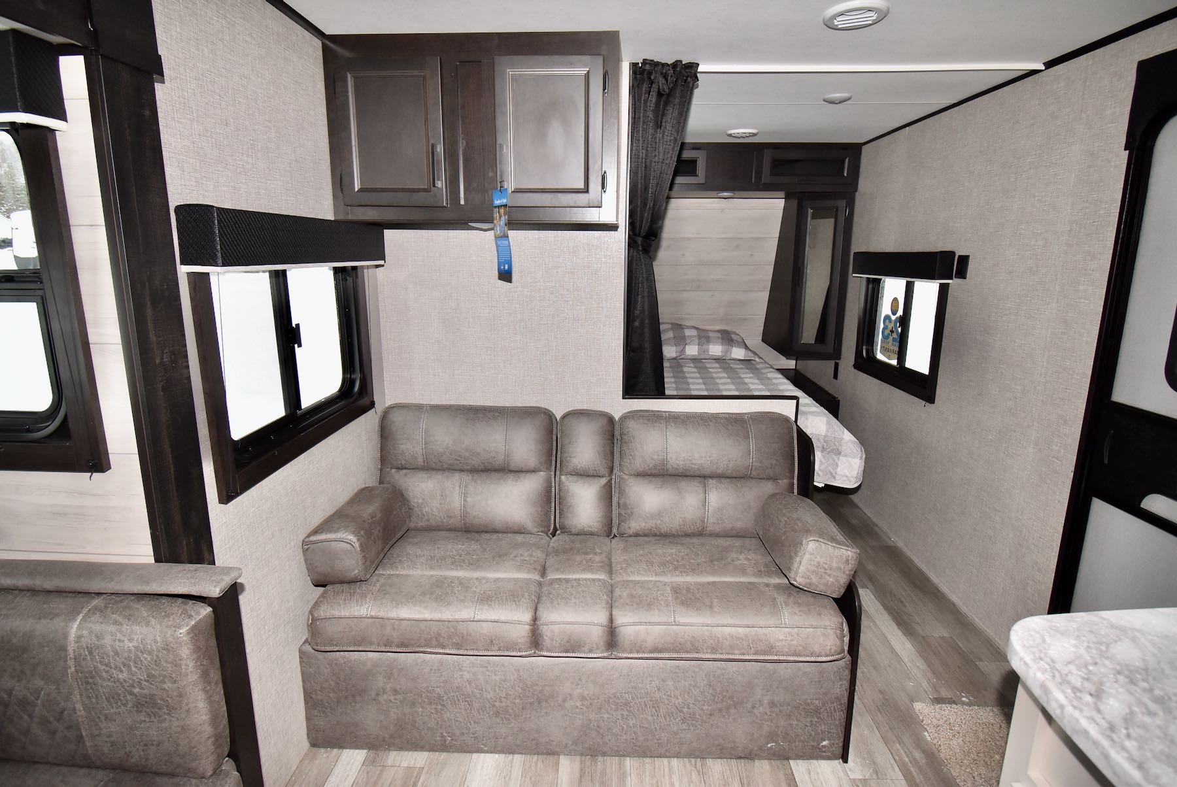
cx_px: 588
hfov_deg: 85.4
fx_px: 638
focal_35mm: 20
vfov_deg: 63.3
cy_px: 394
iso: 1000
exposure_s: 1/60
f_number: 4.8
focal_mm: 13
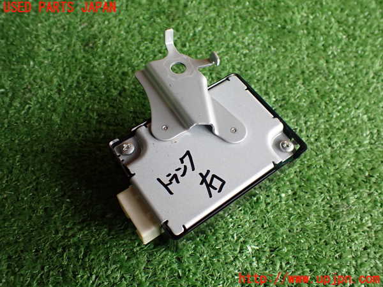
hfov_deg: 60.0
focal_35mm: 30
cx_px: 192
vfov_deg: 46.8
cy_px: 144
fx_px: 332
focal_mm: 5.4
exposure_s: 1/125
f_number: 2.3
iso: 320
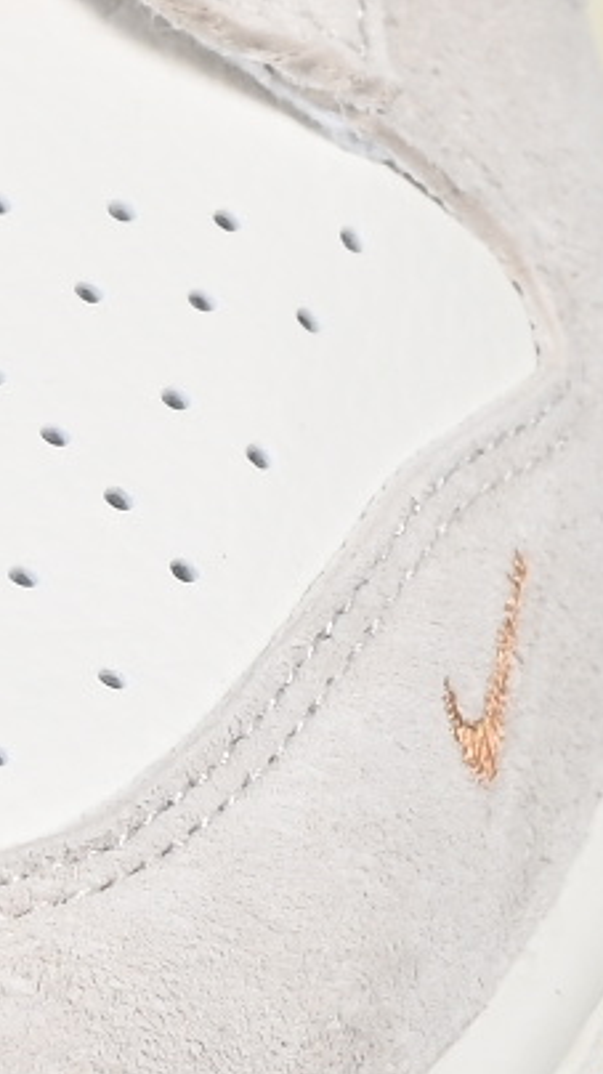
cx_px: -1323
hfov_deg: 2.2
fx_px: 15419
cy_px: 40
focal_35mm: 542
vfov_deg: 4.0
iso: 160
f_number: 8
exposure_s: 1/80
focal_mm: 50
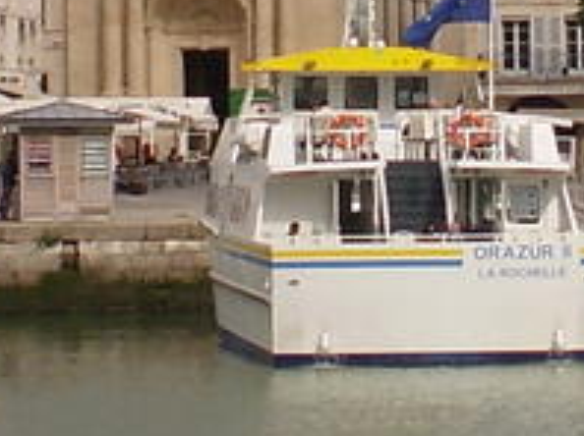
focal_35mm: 233
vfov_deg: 6.3
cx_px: 431
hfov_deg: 8.5
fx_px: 3926
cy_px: 24
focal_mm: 6.3
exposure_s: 1/1000
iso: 64
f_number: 4.6
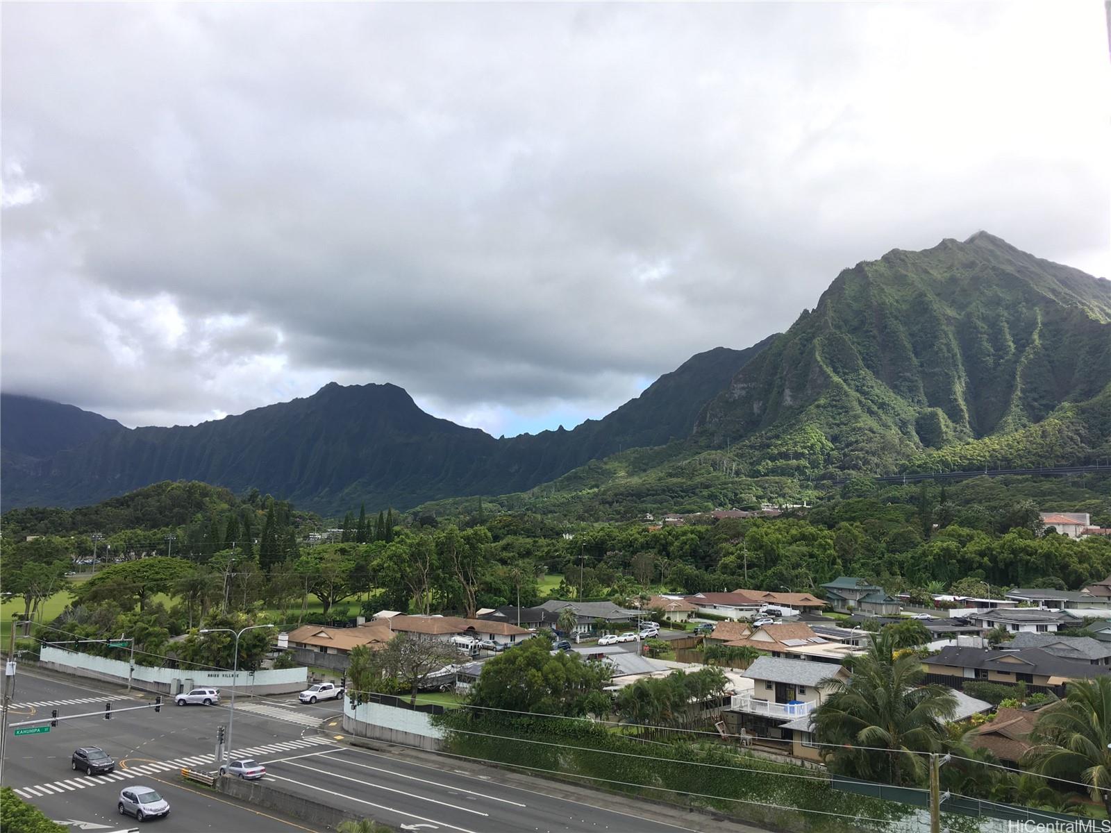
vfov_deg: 48.2
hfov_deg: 61.7
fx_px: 931
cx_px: 556
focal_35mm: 29
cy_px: 416
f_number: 2.2
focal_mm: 4.15
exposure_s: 1/364
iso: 25
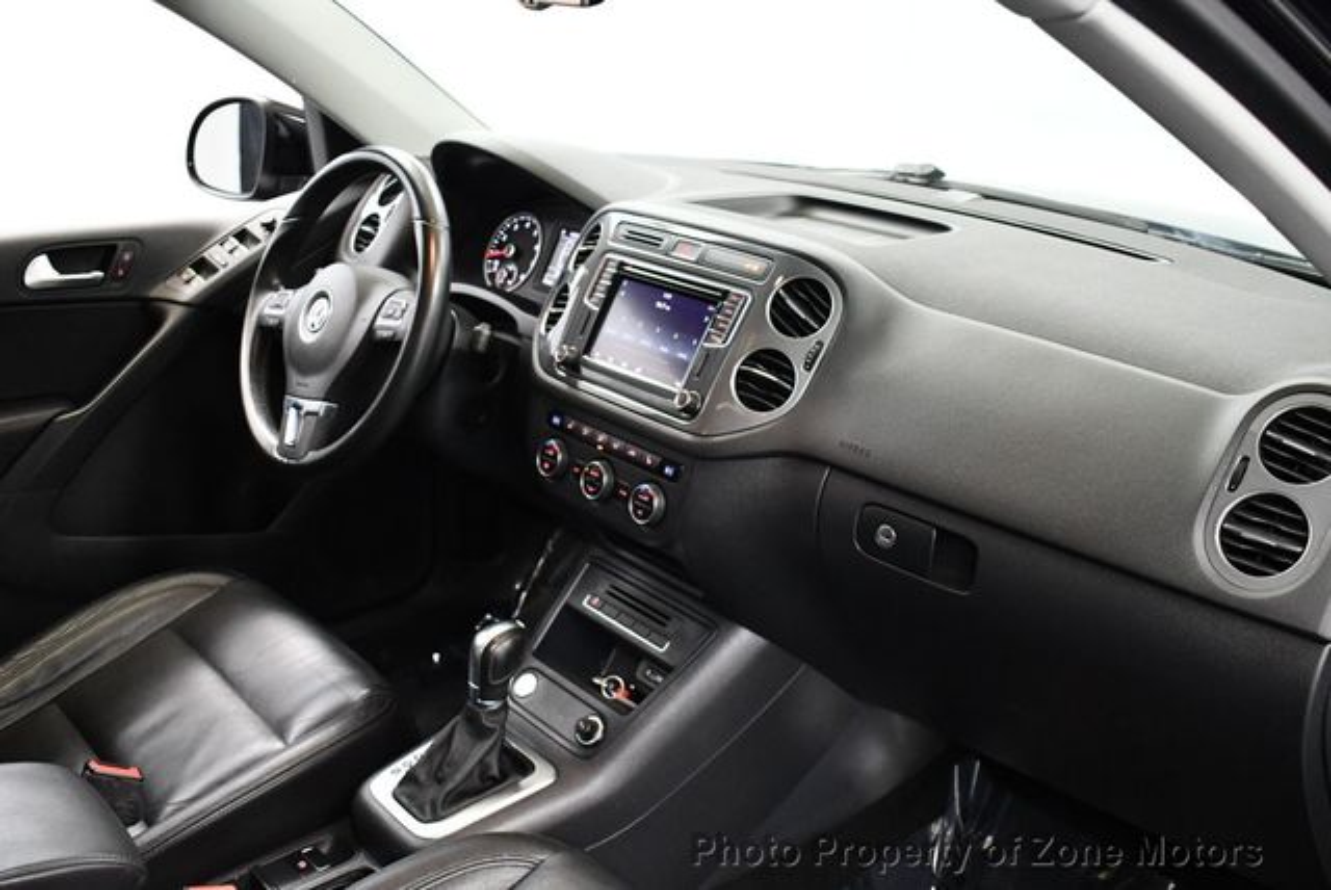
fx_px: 1332
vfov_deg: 36.9
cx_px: 666
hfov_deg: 53.1
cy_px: 445
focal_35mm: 36
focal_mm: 18
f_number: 3.5
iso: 3200
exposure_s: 1/100
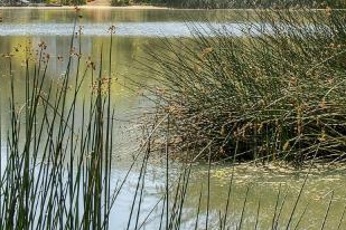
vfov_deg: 10.4
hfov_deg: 15.6
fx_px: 1259
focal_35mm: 131
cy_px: 3
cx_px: 73
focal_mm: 27
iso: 400
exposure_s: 1/500
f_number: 8
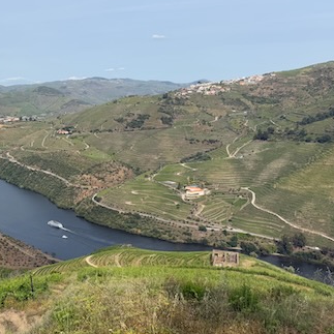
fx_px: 458
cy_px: 204
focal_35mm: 42
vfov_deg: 39.8
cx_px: 58
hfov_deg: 38.3
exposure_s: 1/3953
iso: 80
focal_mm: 6.76
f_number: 1.78
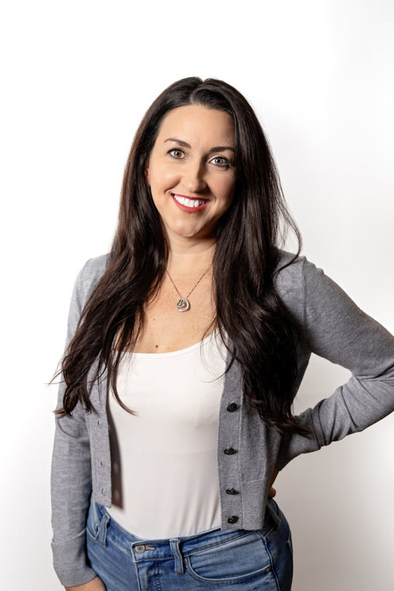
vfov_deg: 45.4
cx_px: 197
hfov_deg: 31.2
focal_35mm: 43
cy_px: 296
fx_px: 706
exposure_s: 1/125
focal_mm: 43
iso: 100
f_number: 3.5
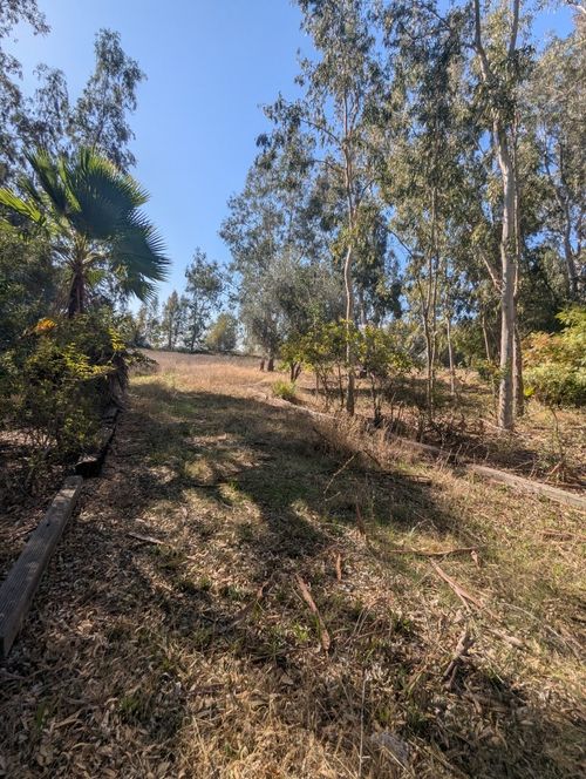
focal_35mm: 16
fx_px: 360
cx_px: 293
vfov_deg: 94.4
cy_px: 390
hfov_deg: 78.2
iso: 50
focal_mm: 2.35
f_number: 2.2
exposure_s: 1/1721
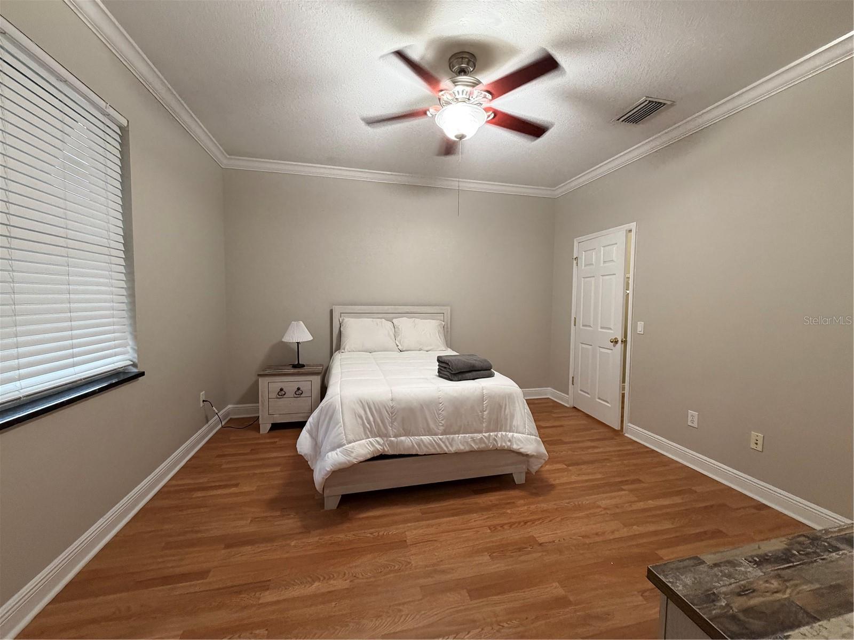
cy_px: 320
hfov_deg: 102.1
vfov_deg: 85.7
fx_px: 345
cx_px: 427
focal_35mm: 14
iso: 320
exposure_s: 1/60
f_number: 2.2
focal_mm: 2.22
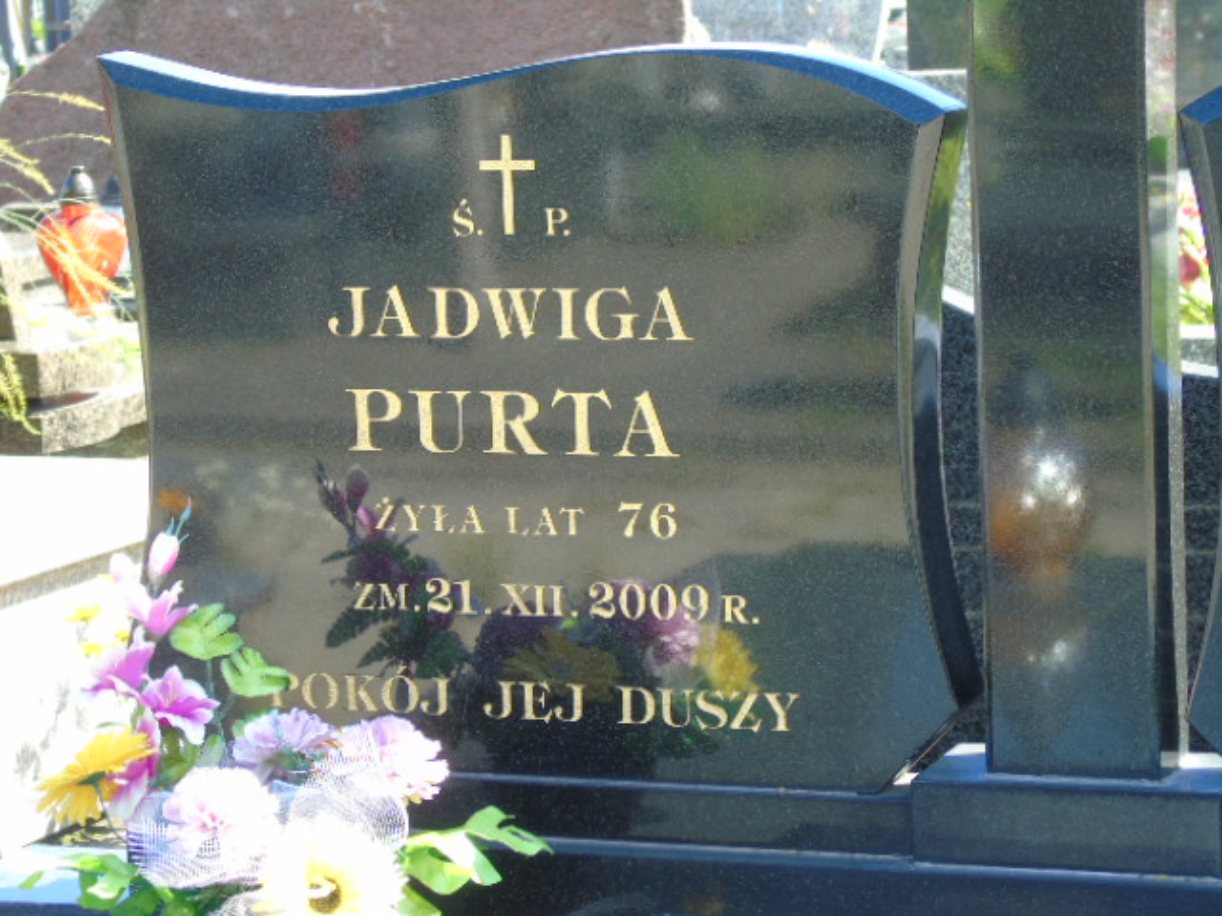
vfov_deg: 12.0
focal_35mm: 124
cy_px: 458
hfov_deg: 15.9
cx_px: 611
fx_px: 4377
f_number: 4.6
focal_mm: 22
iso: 80
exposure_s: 1/50
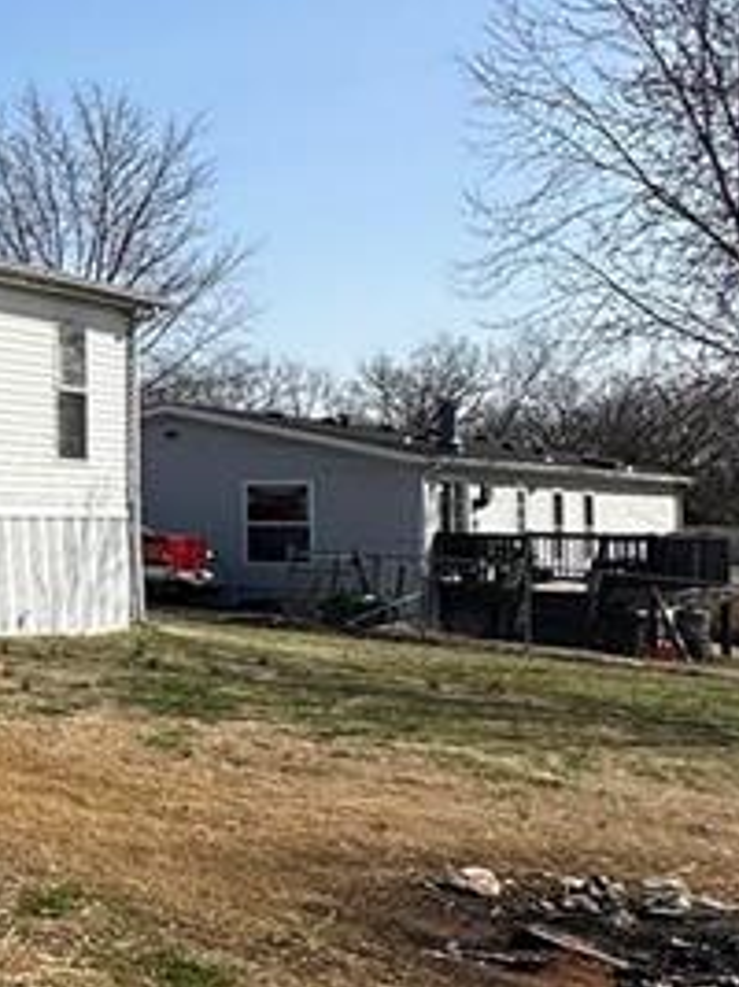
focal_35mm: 63
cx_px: -750
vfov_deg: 30.7
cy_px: 433
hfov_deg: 17.0
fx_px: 1795
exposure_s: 1/2451
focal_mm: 2.22
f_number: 2.2
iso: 50
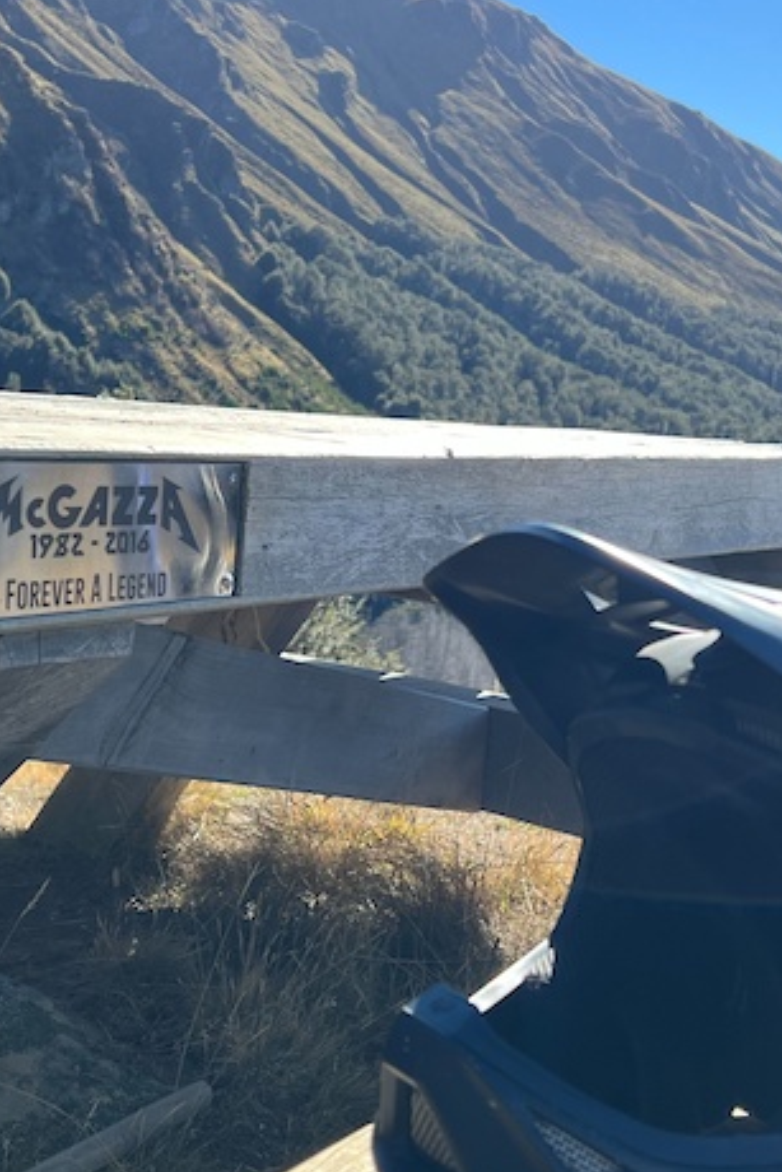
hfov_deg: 28.6
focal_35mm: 47
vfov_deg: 41.9
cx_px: 339
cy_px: 624
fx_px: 1530
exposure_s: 1/1449
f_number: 1.5
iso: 50
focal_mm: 5.7
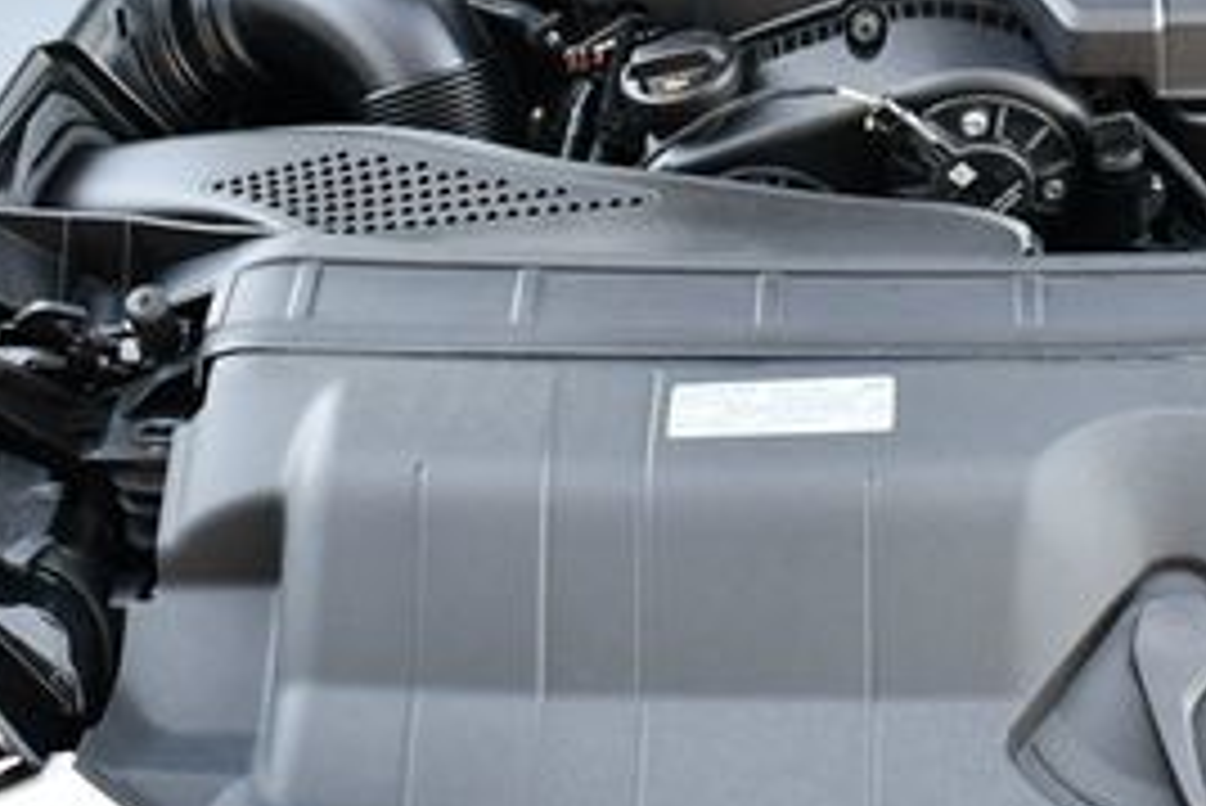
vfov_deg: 15.5
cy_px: -63
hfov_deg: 23.0
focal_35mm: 86
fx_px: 2882
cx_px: 1116
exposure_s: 1/250
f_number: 3.5
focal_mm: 18
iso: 800
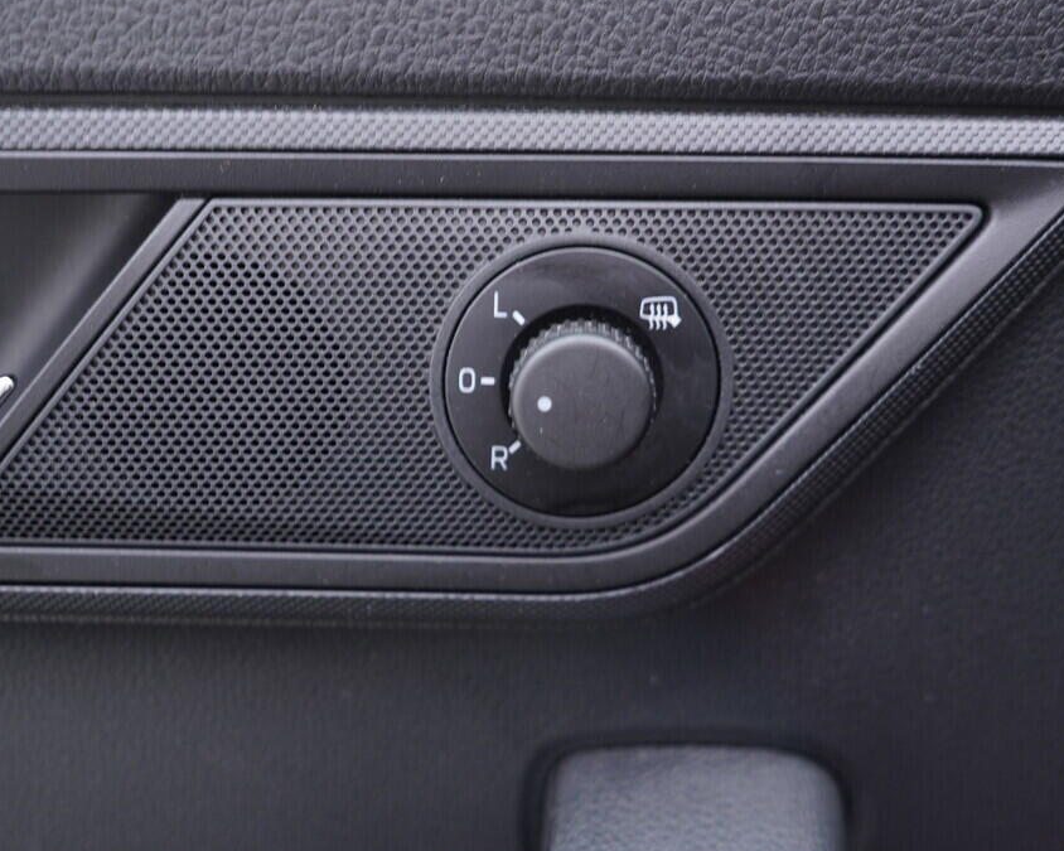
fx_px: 1291
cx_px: 575
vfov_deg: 36.5
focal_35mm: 41
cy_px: 424
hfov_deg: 44.8
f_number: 2.8
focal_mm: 24
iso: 250
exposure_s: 1/40
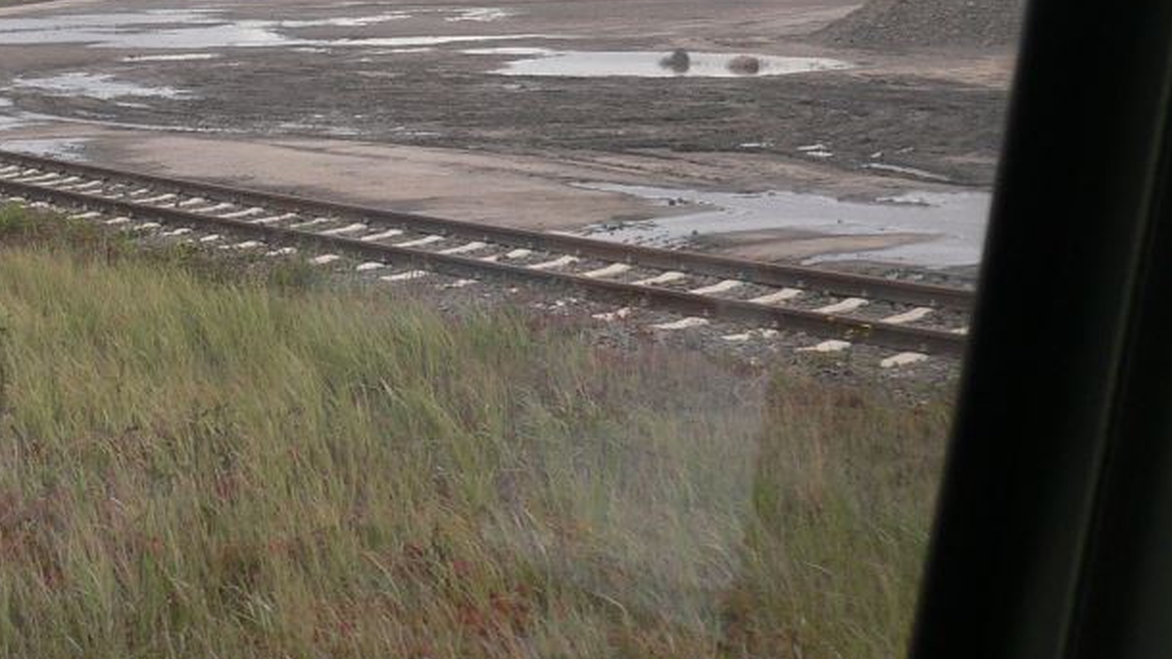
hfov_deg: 27.6
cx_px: 223
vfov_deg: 15.9
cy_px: 104
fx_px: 2331
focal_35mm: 75
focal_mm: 5.8
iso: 100
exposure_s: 1/400
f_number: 2.8
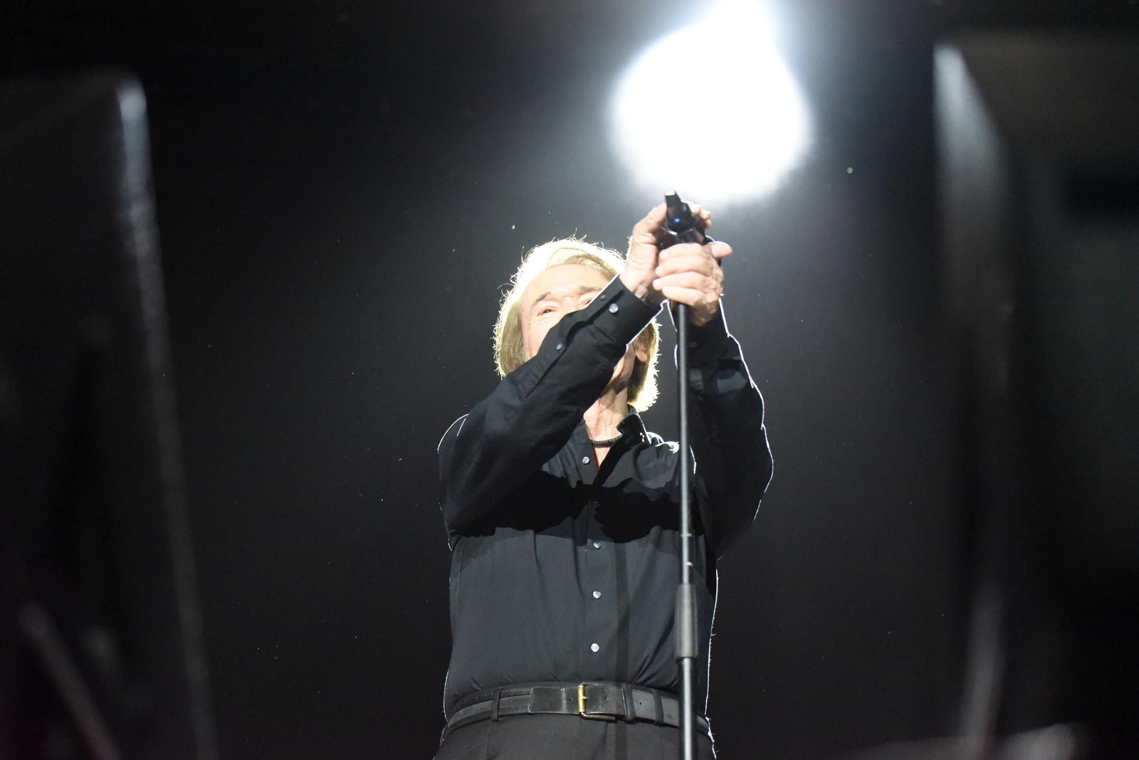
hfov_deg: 28.8
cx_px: 570
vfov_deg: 19.5
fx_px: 2215
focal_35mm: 70
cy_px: 380
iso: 12800
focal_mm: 70
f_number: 4
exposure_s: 1/400
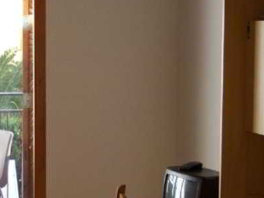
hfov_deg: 15.5
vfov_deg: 11.8
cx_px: 24
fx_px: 961
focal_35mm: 126
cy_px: 128
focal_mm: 13.3
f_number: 3.4
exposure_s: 1/180
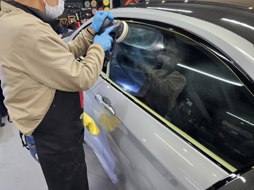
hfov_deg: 73.9
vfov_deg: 58.9
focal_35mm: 23
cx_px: 127
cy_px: 95
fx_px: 169
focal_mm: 6.3
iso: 125
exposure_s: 1/100
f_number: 1.7
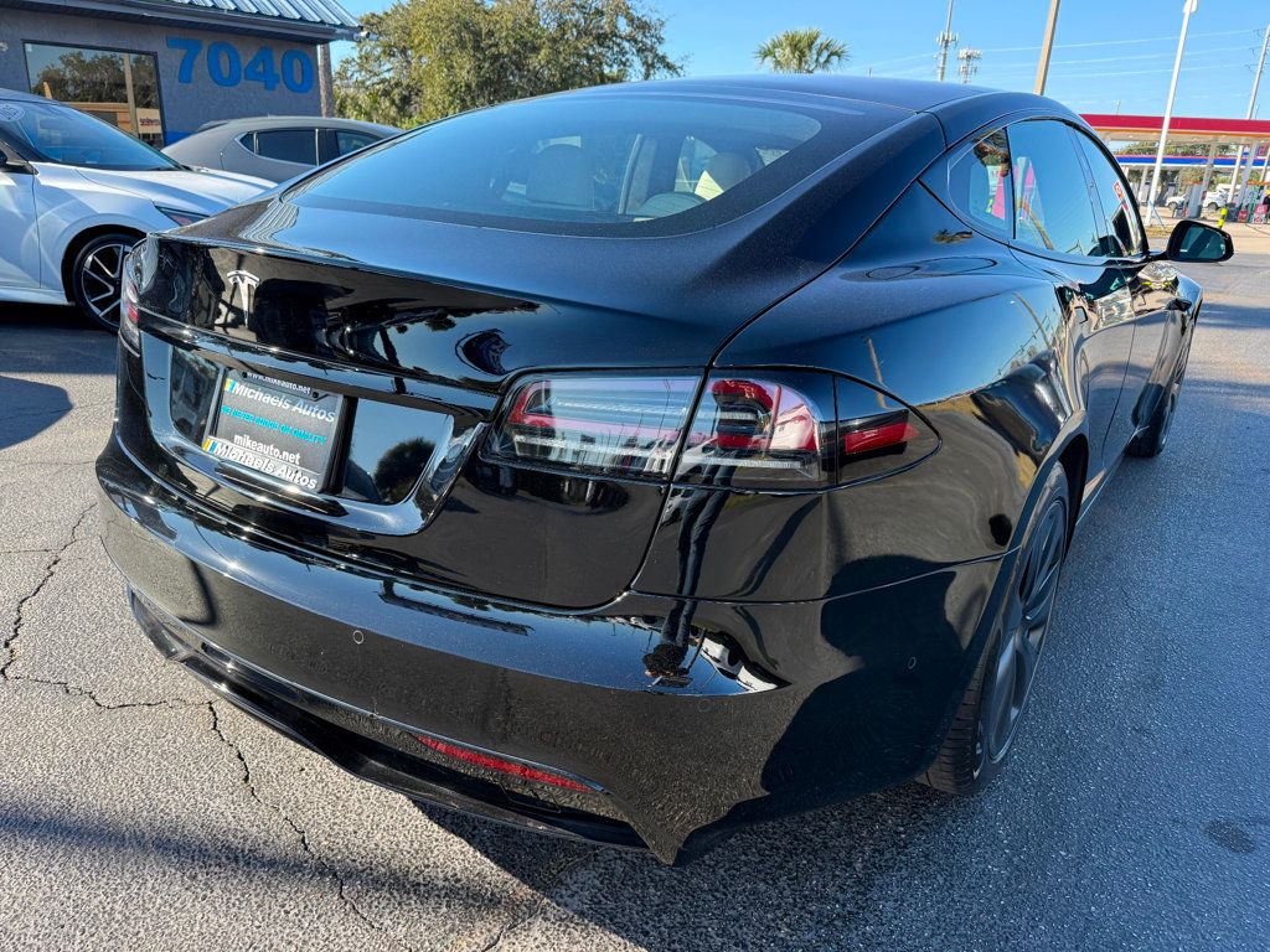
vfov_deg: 56.8
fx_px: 881
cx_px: 635
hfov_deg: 71.6
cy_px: 476
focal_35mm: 24
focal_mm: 6.76
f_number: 1.78
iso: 100
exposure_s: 1/1032
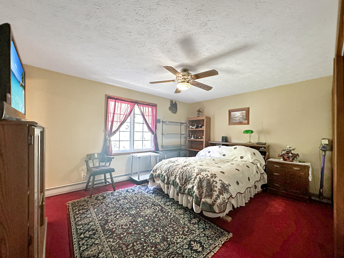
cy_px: 129
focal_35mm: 14
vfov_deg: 85.7
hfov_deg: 102.1
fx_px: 139
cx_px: 172
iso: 1000
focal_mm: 2.22
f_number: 2.2
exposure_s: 1/60
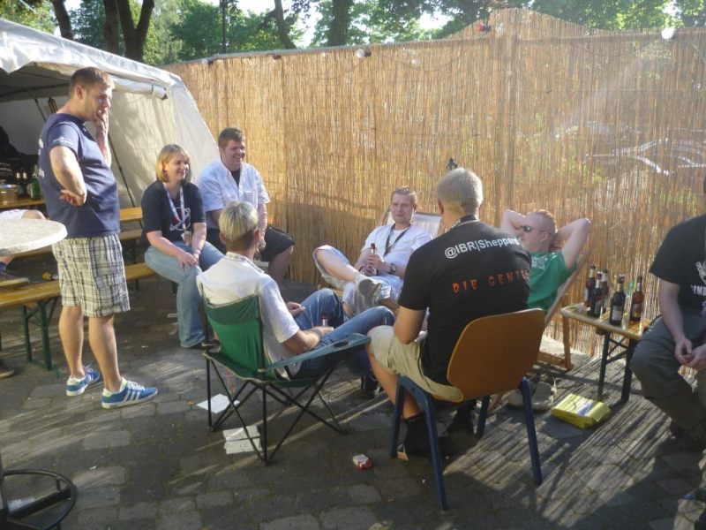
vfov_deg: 42.9
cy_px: 265
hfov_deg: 55.4
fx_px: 673
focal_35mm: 33
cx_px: 353
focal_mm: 5.5
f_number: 2.8
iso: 100
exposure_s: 1/250
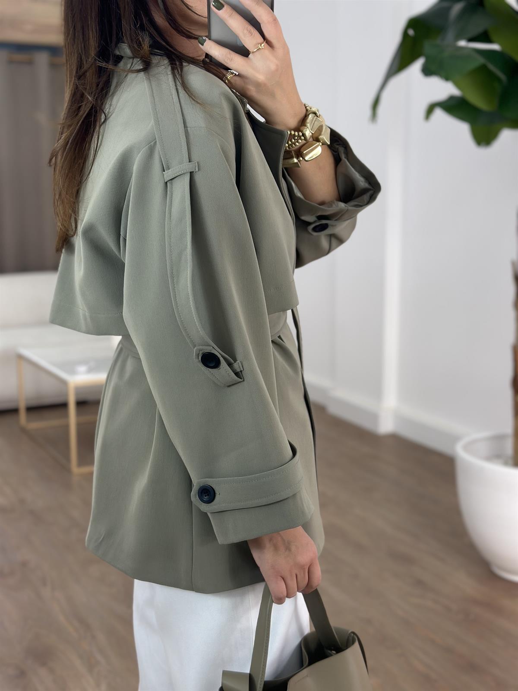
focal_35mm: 48
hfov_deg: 30.3
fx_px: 958
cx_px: 259
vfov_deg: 39.7
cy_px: 346
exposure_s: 1/175
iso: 64
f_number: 1.78
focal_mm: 6.86
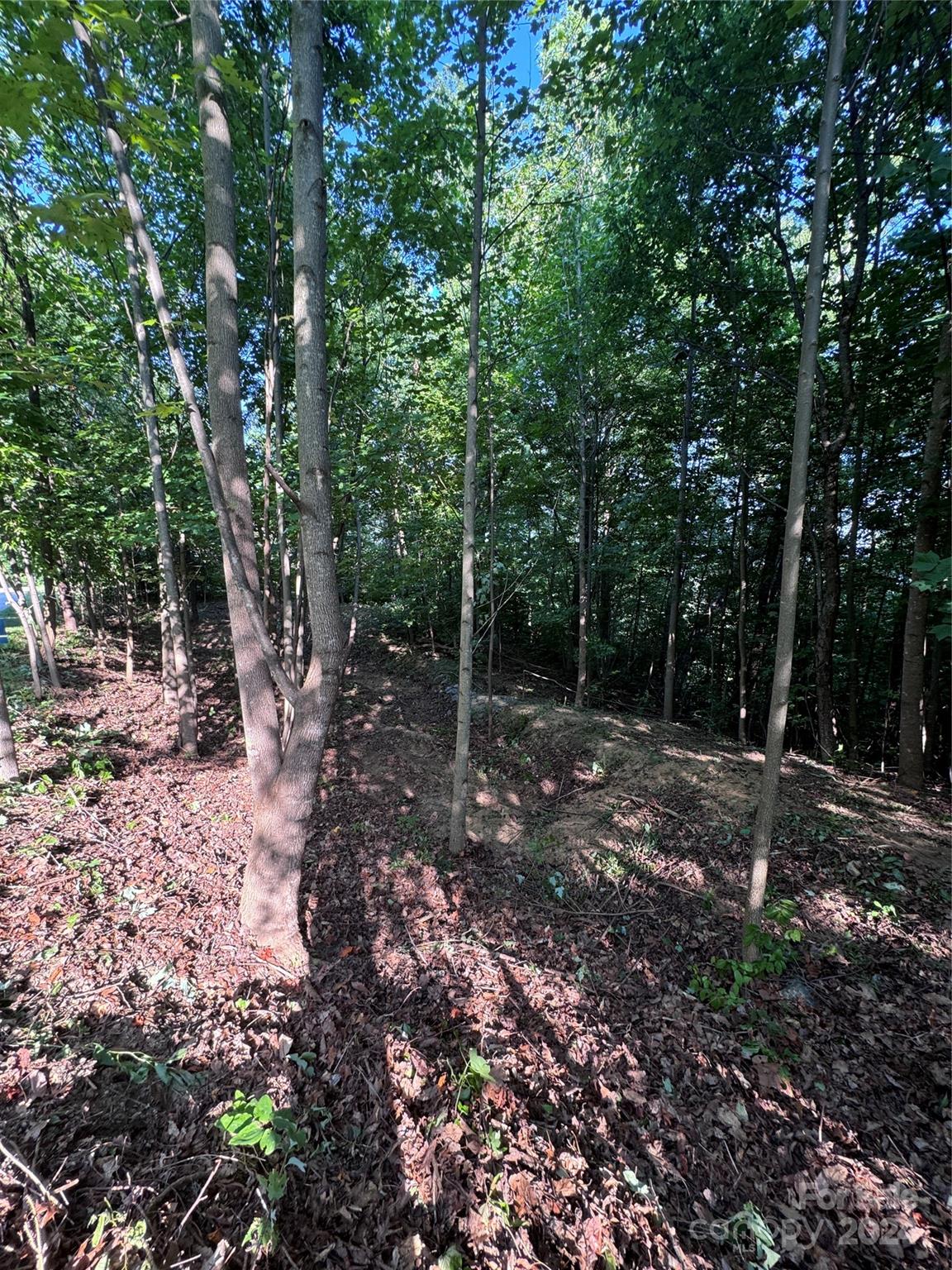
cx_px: 476
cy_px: 635
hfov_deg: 85.7
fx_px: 513
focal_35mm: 14
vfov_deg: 102.1
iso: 100
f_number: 2.2
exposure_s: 1/99
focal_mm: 2.22
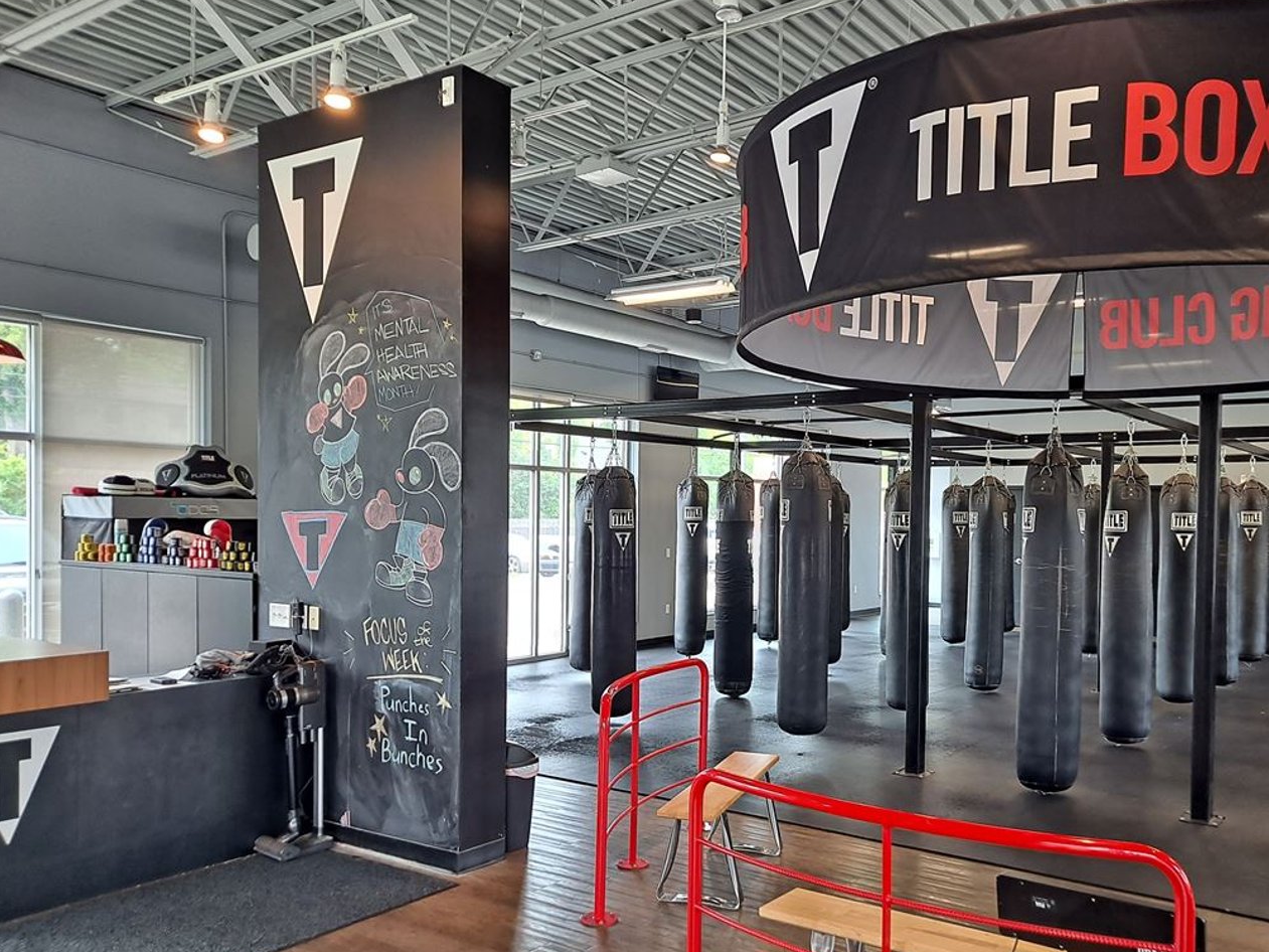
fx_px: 1100
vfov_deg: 46.7
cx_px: 711
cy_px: 533
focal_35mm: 30
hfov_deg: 59.8
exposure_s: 1/60
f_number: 2
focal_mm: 4.6
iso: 80
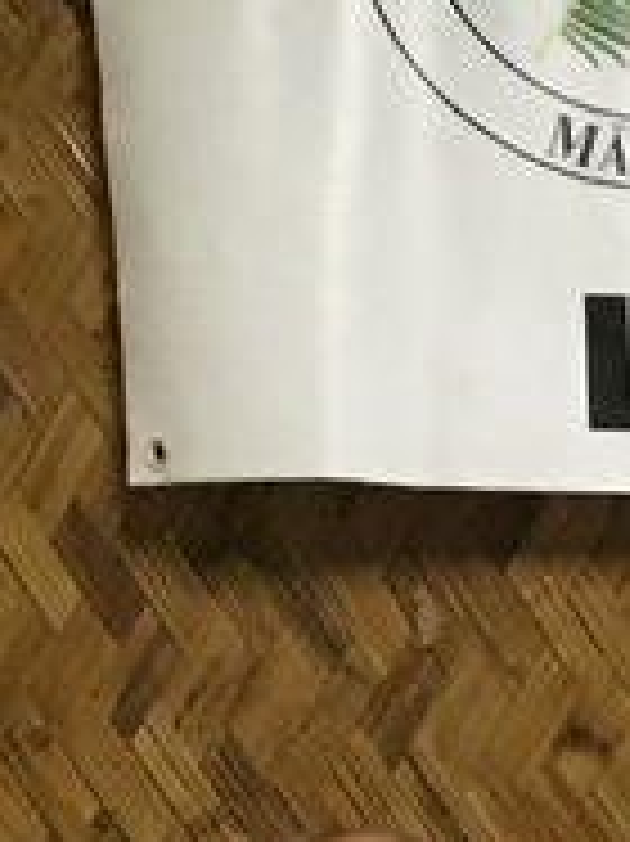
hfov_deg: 10.4
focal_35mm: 124
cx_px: 1503
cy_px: 1243
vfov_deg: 14.8
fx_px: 3012
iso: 250
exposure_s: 1/15
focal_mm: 4.15
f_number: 2.2
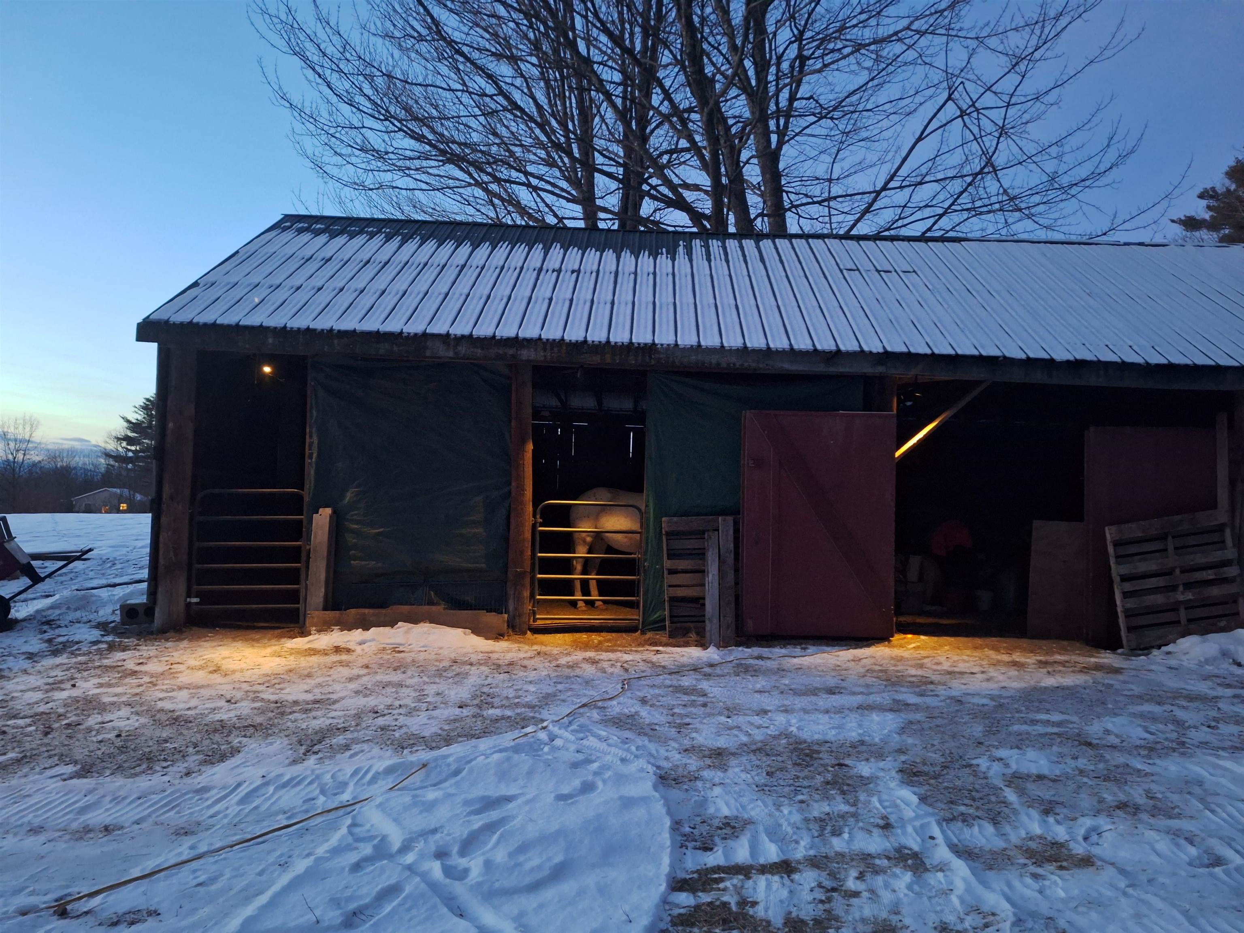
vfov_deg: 58.9
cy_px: 466
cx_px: 622
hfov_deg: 73.9
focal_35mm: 23
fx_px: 827
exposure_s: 1/11
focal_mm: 5.54
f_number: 1.8
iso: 1250
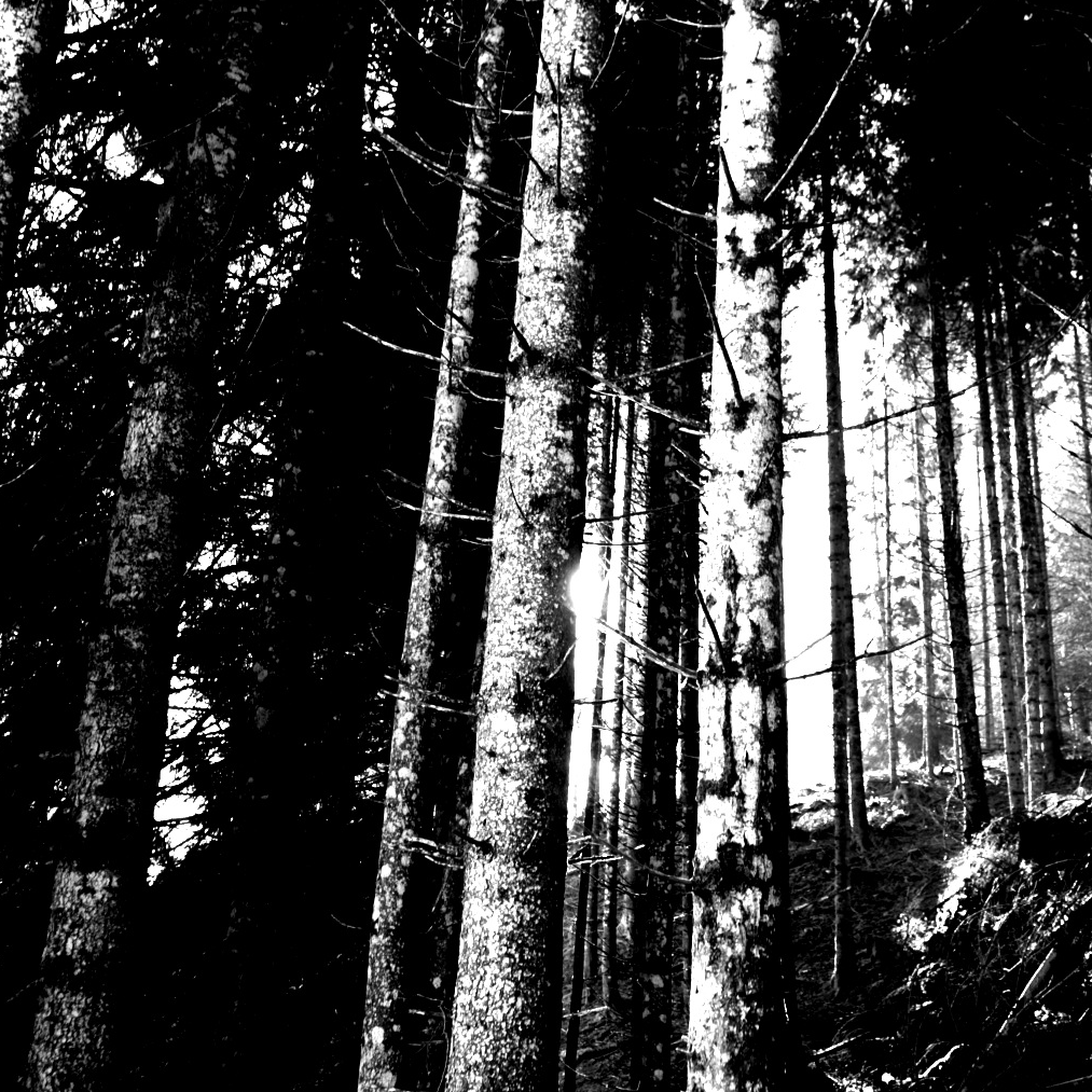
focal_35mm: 38
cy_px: 453
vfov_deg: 43.7
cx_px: 578
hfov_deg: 43.8
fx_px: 1356
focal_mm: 28
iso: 100
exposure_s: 1/60.2
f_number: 4.5
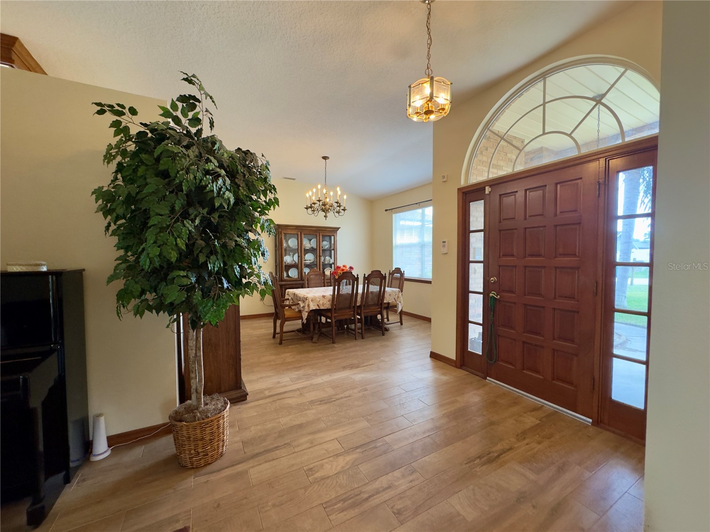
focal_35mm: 14
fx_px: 287
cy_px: 266
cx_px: 355
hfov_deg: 102.1
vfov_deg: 85.7
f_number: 2.2
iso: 250
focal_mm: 2.22
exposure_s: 1/60
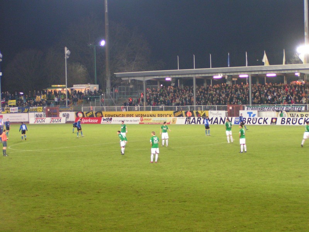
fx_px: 848
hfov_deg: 20.7
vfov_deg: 15.6
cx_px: 154
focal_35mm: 95
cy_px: 116
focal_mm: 14.5
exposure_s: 1/20
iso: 200
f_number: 3.5
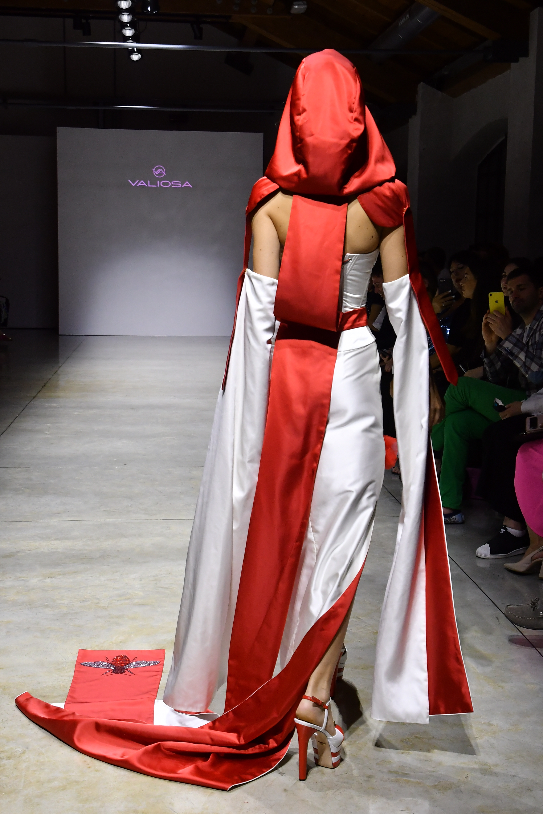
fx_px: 1222
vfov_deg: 36.9
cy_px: 407
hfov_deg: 25.1
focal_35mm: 54
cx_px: 272
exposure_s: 1/320
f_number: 5.6
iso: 1250
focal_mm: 27
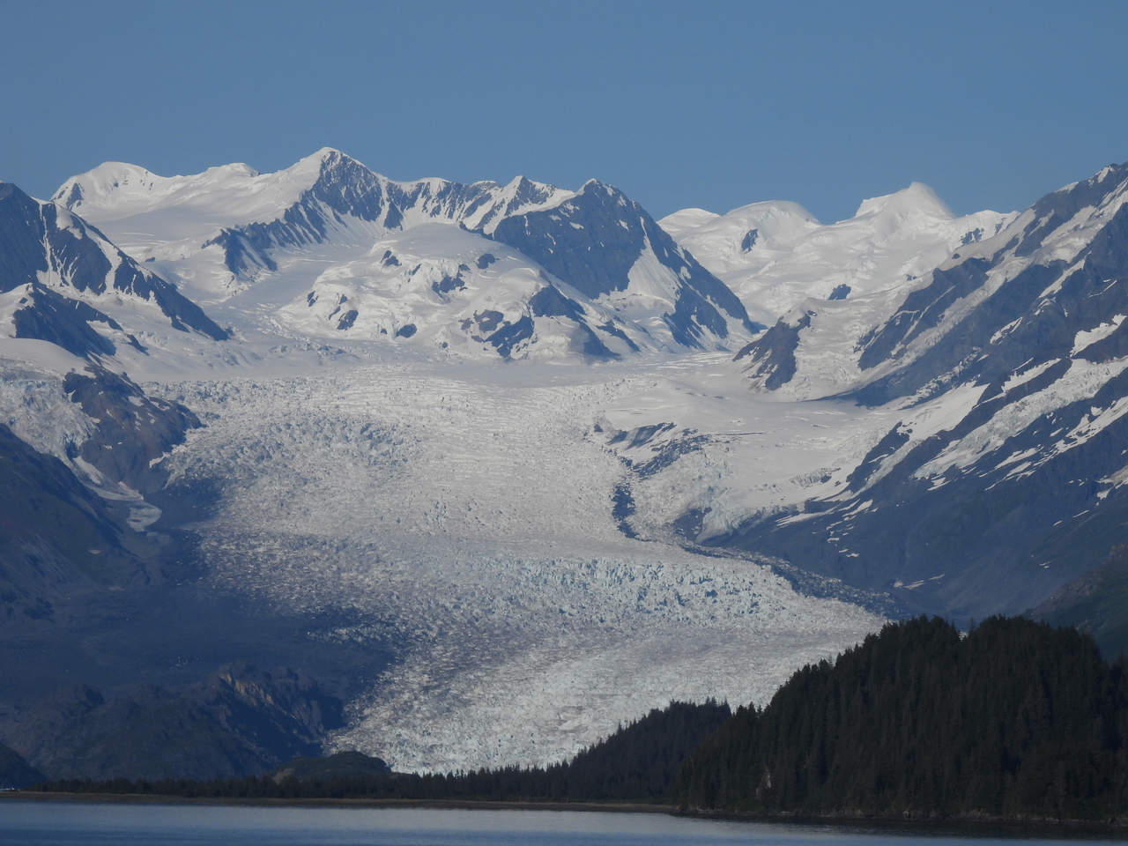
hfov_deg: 8.2
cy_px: 423
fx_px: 7821
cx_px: 564
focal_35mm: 240
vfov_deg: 6.2
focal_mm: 42.8
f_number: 6.3
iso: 100
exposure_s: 1/1250
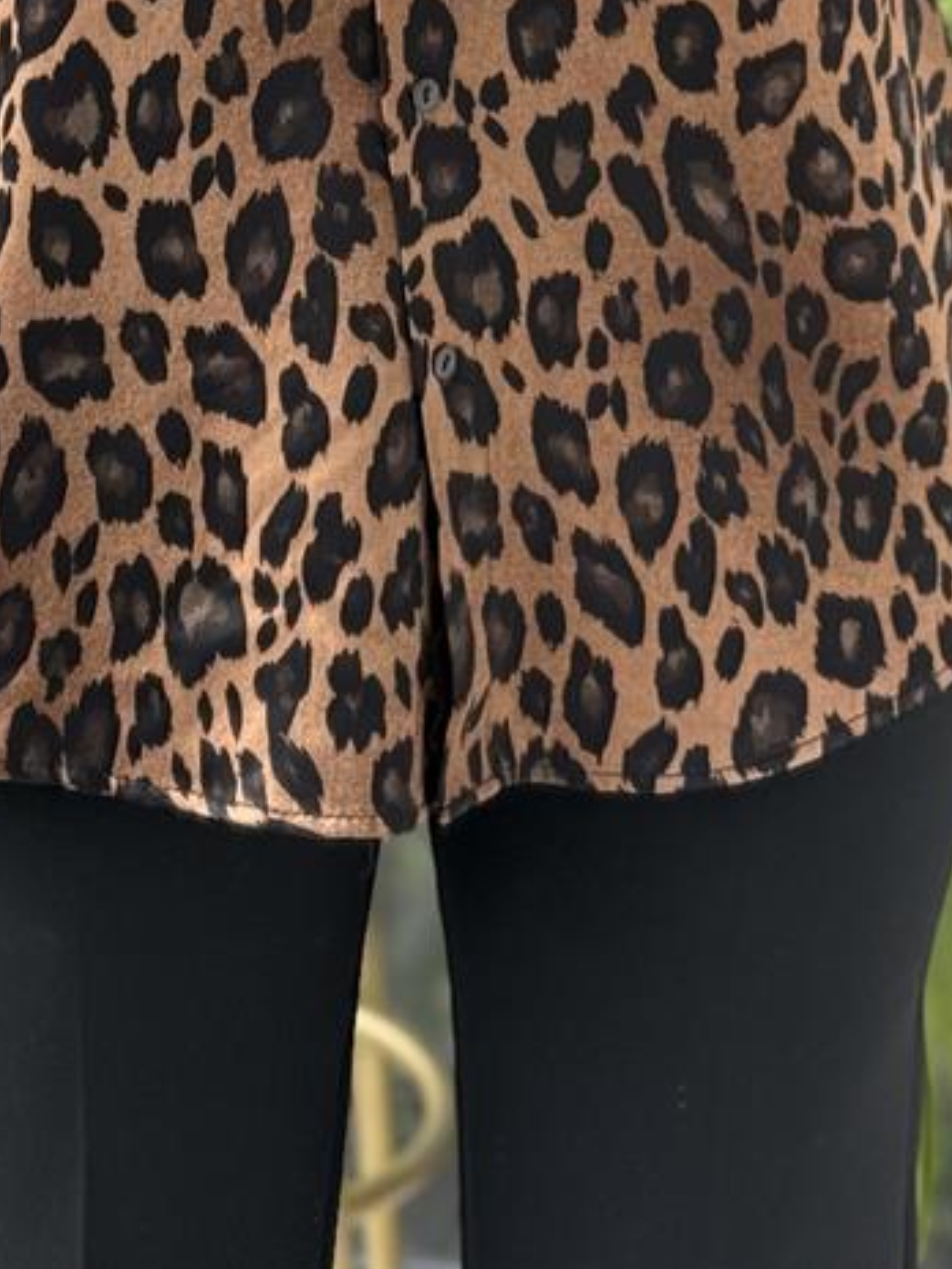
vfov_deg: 13.6
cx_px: 501
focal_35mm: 138
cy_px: -548
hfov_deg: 10.7
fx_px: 5060
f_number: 1.78
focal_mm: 6.76
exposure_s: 1/298
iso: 64
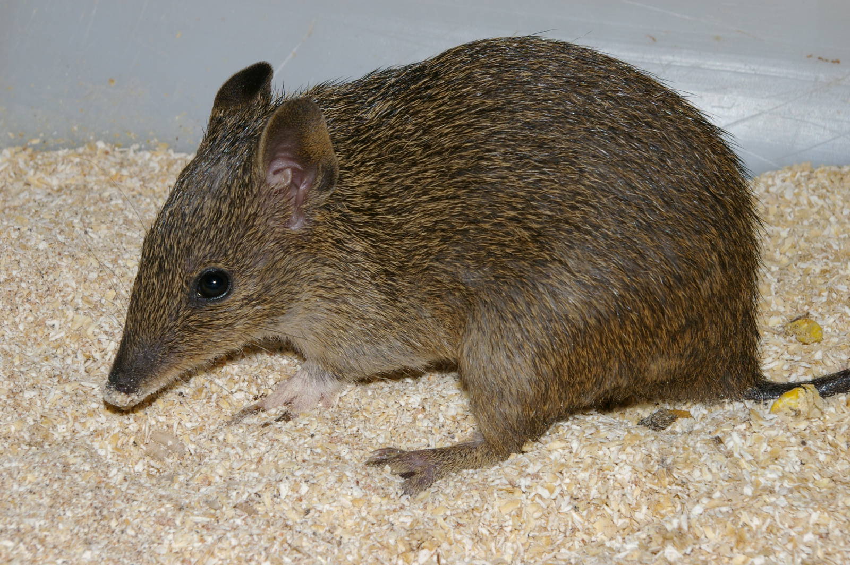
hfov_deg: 24.6
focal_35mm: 82
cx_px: 425
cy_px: 282
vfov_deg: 16.5
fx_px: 1946
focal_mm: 55
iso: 400
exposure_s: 1/60
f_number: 16
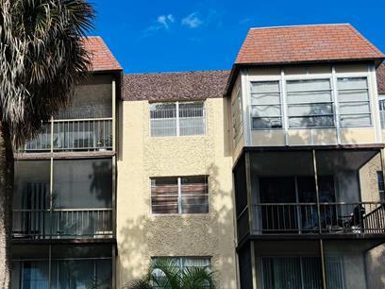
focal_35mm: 51
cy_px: 253
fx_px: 567
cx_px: 73
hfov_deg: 36.1
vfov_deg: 27.6
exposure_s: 1/3106
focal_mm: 5.96
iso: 50
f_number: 1.6
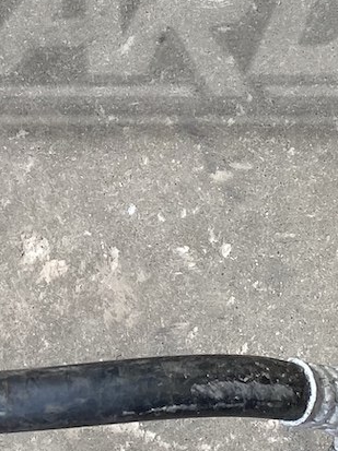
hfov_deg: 11.7
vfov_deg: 15.7
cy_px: -84
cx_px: -159
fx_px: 1578
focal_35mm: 121
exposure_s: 1/122
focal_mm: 4.25
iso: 32
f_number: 1.8
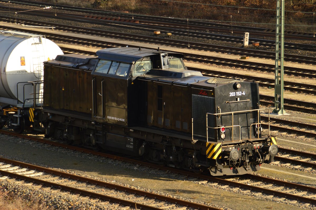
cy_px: 105
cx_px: 158
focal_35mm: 202
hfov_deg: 10.2
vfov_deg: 6.8
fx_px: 1775
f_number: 8
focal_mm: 135
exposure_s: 1/200
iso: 200
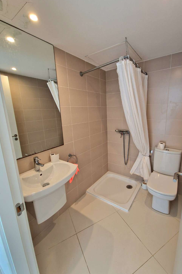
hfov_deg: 81.0
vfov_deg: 104.2
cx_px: 100
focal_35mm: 14
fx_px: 106
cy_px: 134
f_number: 2.2
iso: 160
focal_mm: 2.2
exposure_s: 1/50
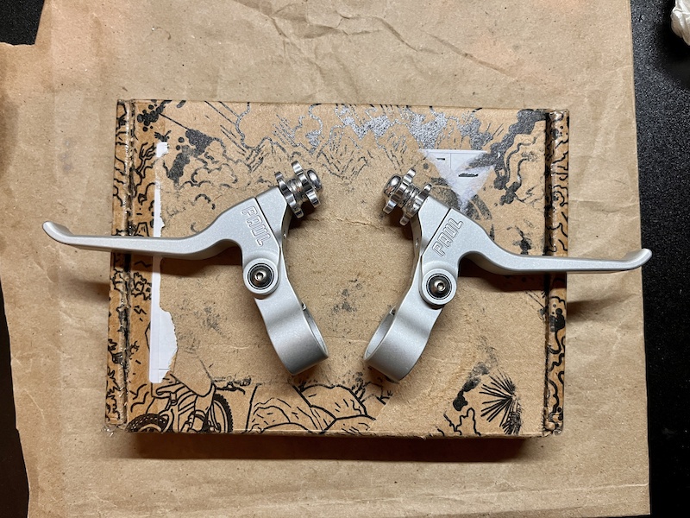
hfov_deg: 67.3
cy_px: 259
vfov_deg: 53.1
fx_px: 518
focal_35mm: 26
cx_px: 345
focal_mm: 5.1
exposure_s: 1/60
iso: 125
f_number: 1.6
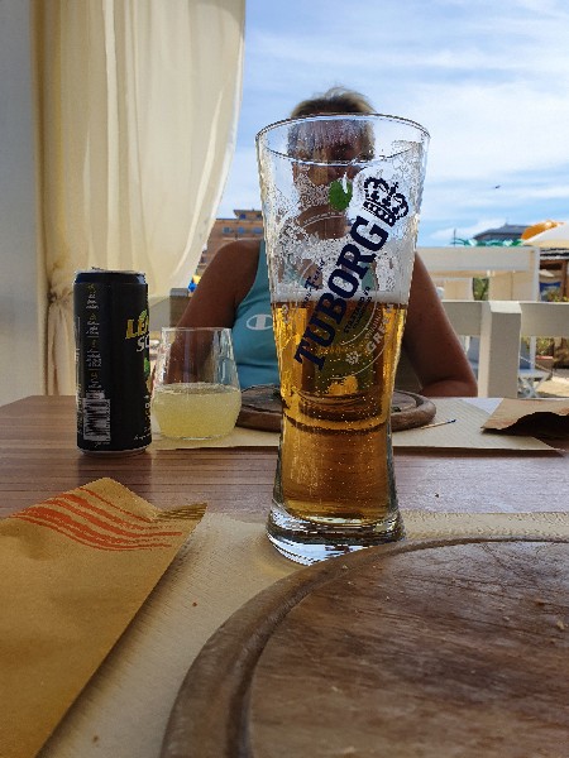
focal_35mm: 26
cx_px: 284
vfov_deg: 67.3
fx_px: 570
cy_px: 379
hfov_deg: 53.1
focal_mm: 4.32
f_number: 2.4
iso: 50
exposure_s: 1/1896
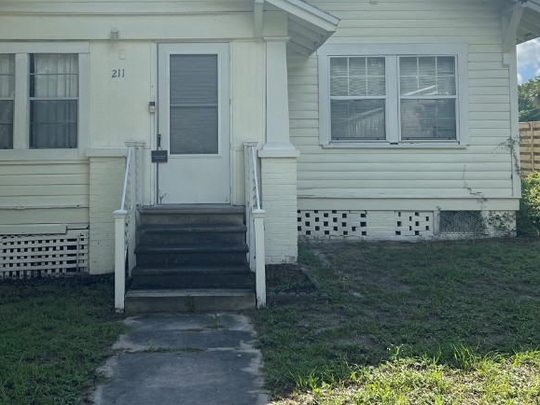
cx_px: 207
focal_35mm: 46
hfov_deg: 41.0
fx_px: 717
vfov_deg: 31.0
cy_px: 105
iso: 50
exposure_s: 1/5076
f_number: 1.5
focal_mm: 5.7
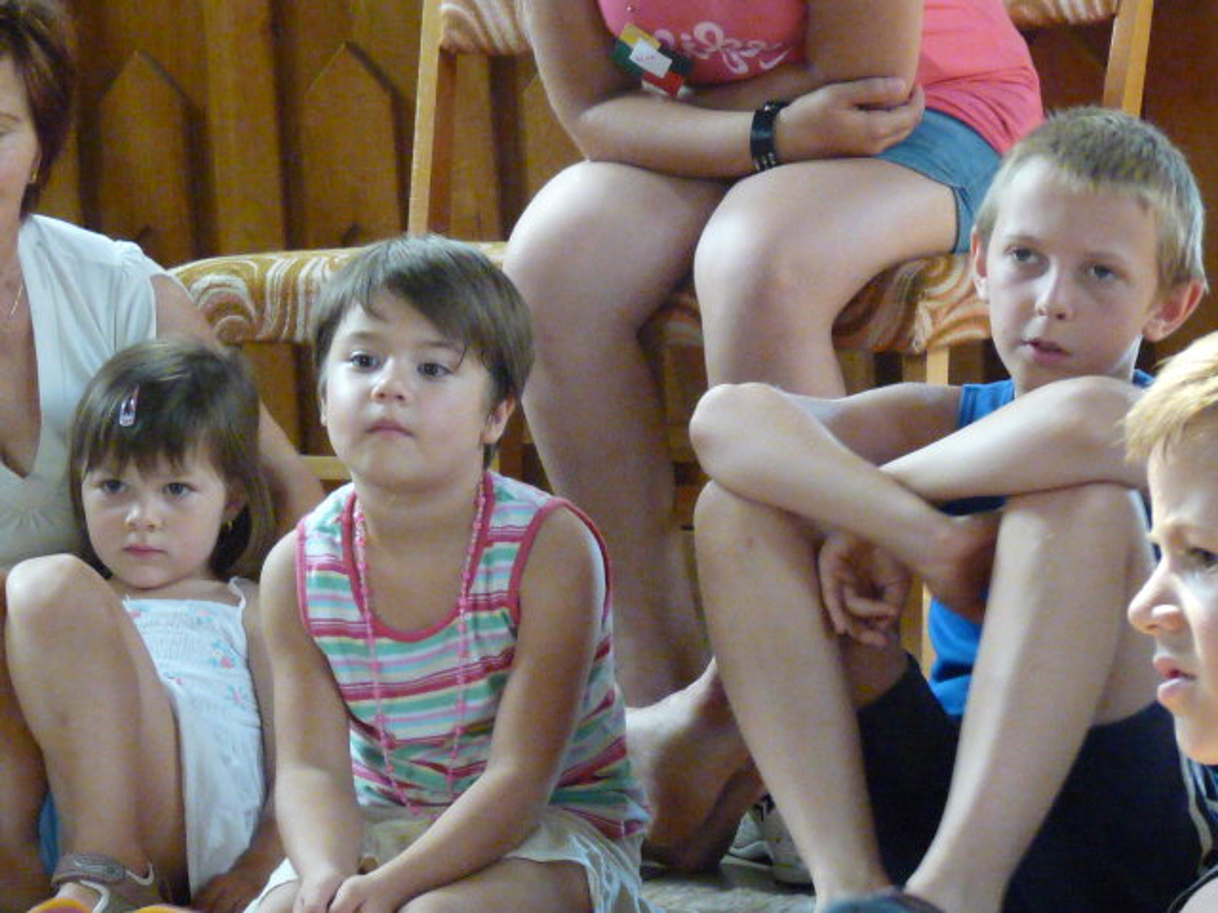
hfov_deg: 14.4
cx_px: 609
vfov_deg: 10.8
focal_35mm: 137
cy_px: 456
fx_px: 4820
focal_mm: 13.8
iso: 800
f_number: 3.4
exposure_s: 1/20
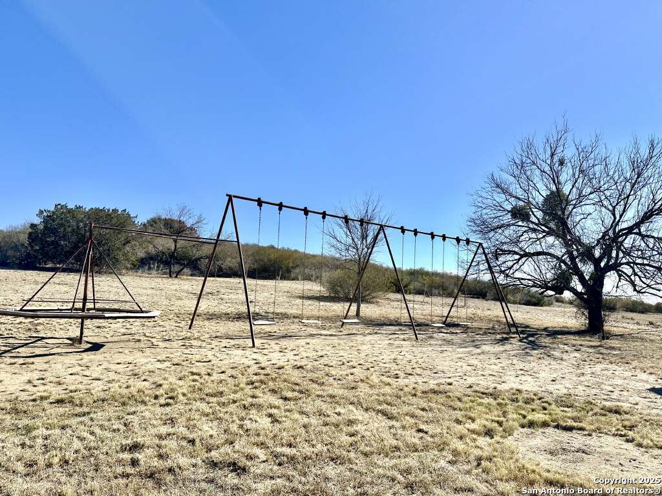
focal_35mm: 24
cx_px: 331
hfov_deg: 71.6
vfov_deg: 56.8
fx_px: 459
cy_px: 248
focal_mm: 6.86
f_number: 1.78
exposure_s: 1/6211
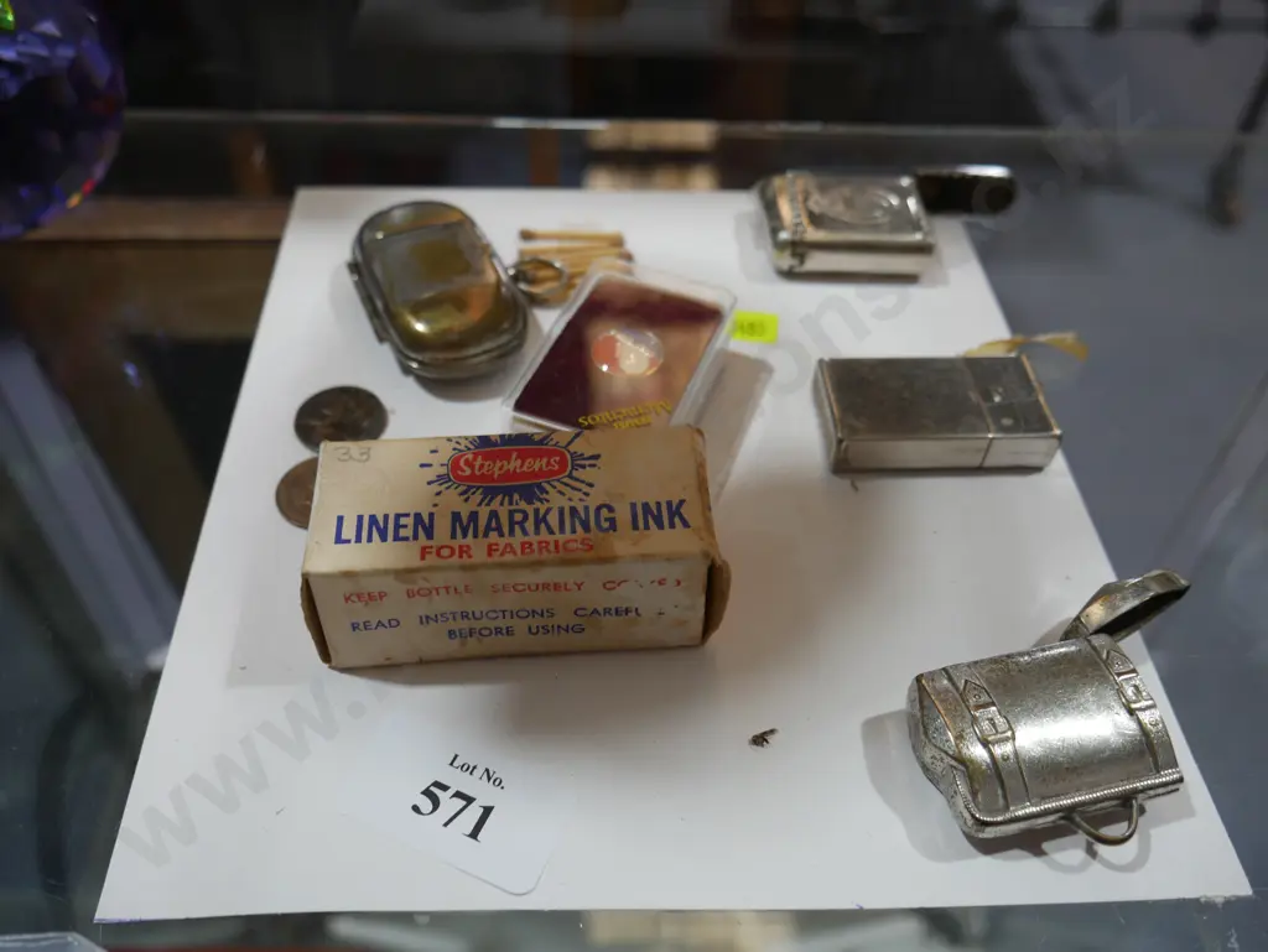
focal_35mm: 30
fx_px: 1099
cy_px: 476
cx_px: 634
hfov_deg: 59.9
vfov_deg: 46.8
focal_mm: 15
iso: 200
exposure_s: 1/100
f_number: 3.6
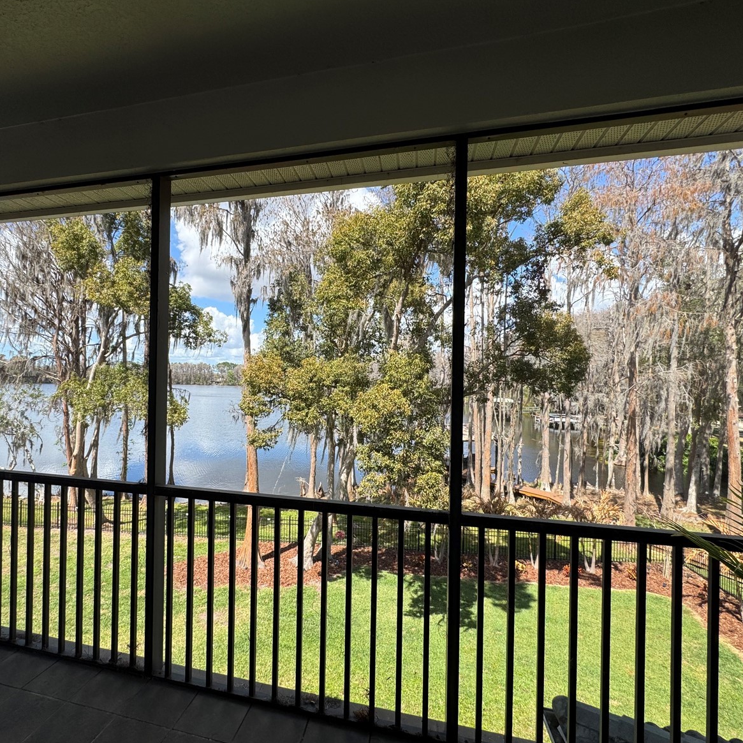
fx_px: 413
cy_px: 380
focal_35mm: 17
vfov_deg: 84.0
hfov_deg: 83.4
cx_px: 316
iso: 40
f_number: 2.2
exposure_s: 1/625
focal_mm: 2.22
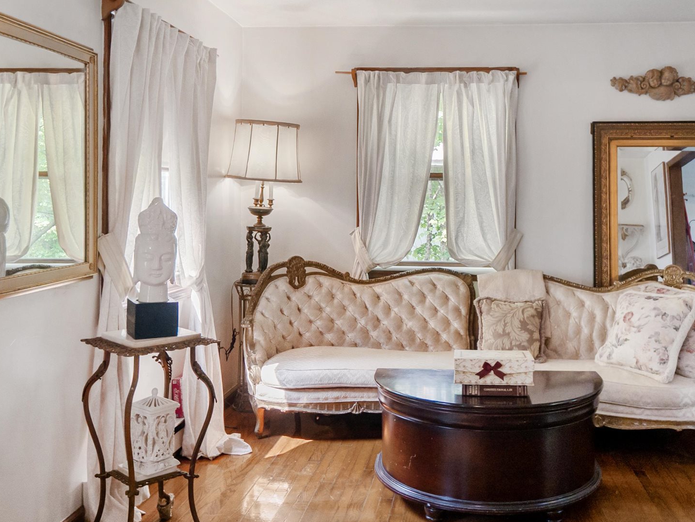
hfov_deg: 53.5
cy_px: 131
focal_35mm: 34
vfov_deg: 40.6
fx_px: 683
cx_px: 425
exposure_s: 1/60
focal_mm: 8
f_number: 2.8
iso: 800
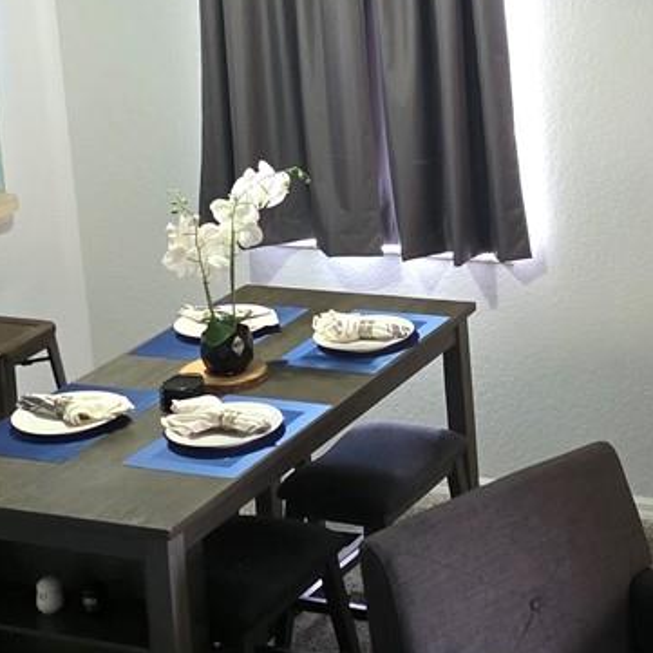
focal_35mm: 90
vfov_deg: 19.1
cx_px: 658
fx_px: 1921
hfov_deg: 18.8
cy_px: 107
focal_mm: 6.3
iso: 1000
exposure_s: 1/120
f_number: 1.7
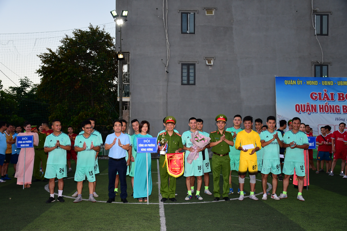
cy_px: 116
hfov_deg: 53.1
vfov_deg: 36.9
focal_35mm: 36
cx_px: 174
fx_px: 347
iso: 640
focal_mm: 24
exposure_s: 1/200
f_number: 4
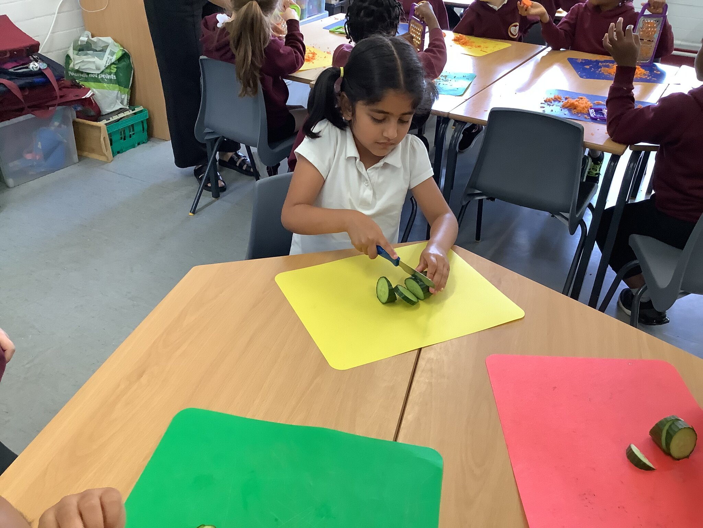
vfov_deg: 45.4
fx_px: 630
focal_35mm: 31
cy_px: 264
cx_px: 352
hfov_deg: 58.4
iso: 160
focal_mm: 3.3
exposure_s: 1/50
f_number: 2.4
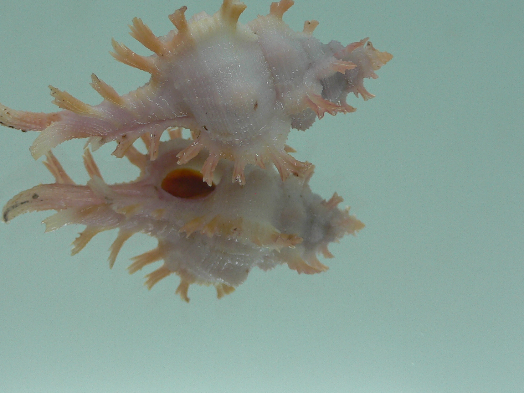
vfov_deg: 30.1
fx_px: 727
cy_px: 141
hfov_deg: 39.5
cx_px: 215
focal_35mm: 48
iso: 80
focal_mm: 4.6
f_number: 2.8
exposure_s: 1/80
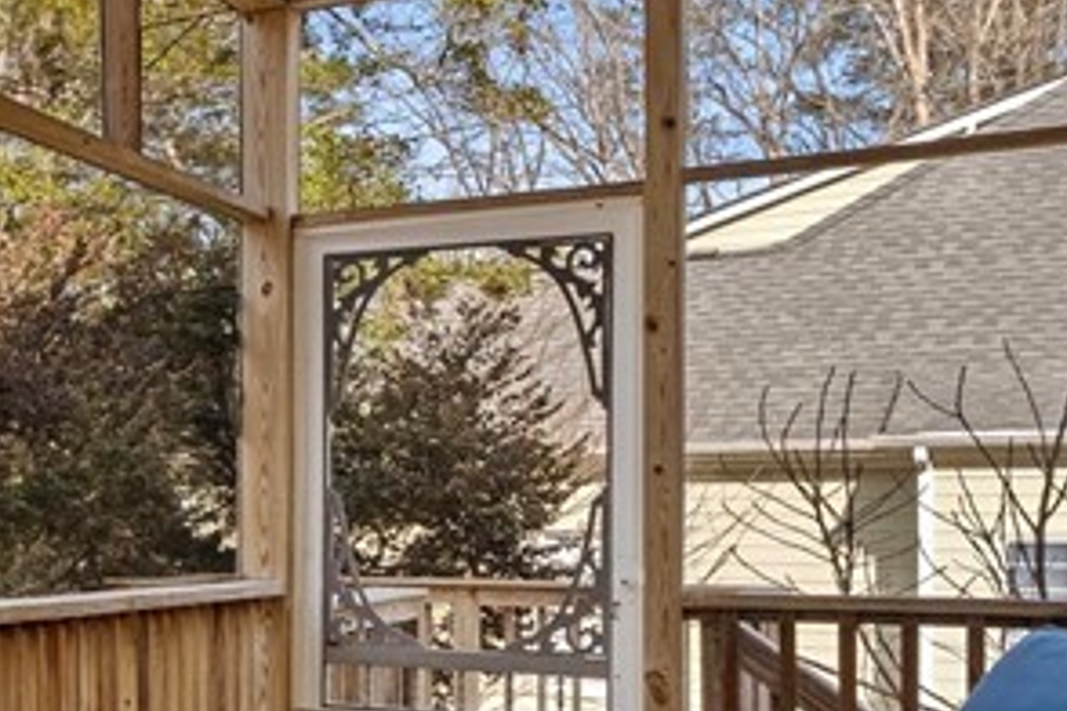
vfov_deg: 22.8
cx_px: -601
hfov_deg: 24.7
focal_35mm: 59
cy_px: 501
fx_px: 1749
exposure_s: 1/80
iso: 800
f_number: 8
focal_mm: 16
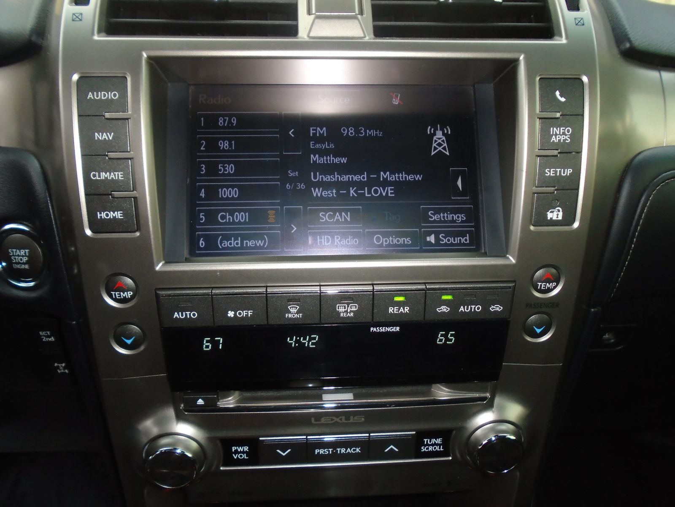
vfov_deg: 53.1
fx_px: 507
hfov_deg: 67.3
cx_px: 338
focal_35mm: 26
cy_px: 254
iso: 200
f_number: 3.2
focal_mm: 4.6
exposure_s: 1/30
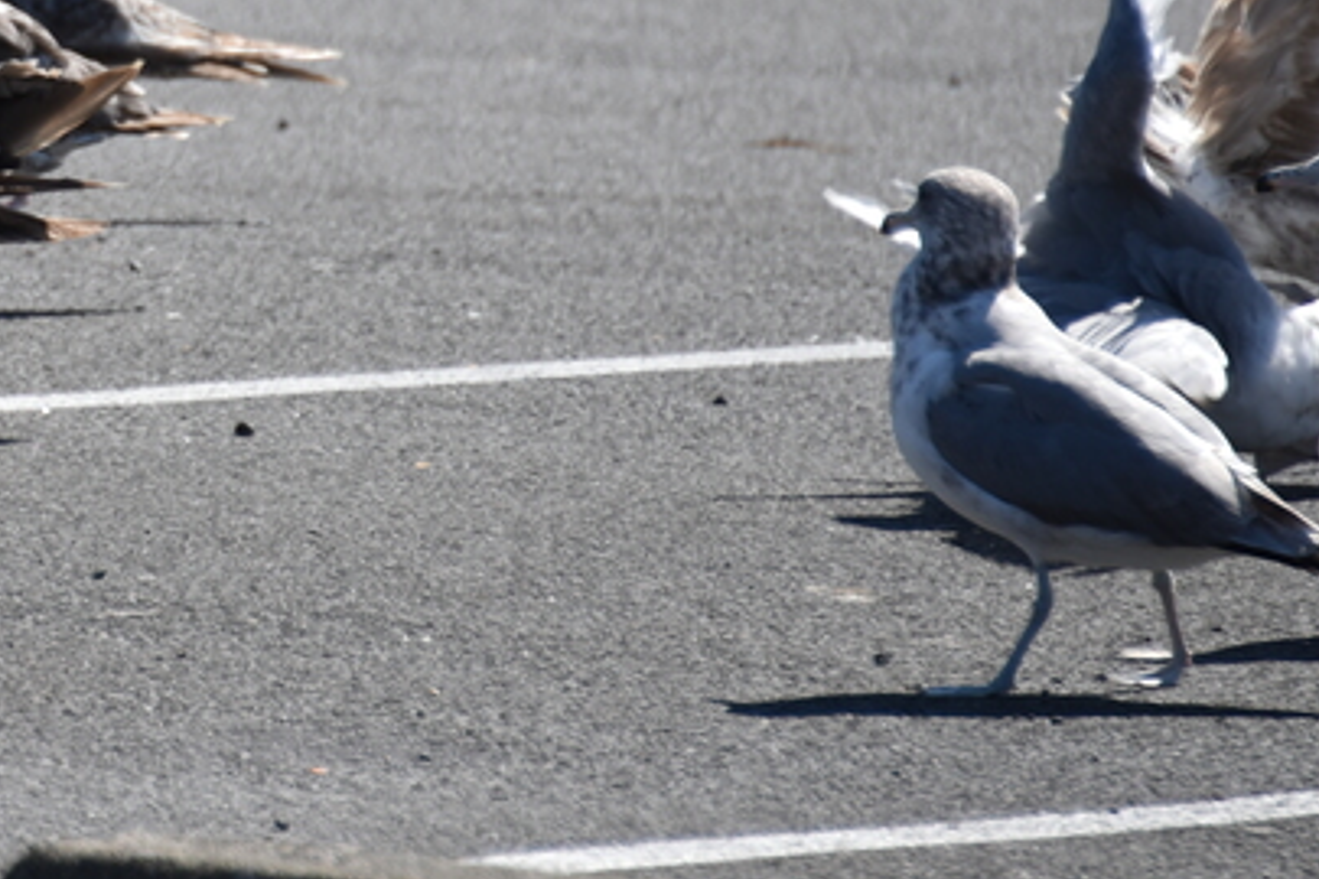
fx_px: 34768
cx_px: -150
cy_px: 3
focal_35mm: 949
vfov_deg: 1.4
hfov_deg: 2.2
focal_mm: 300
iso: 100
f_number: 5.6
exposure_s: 1/640
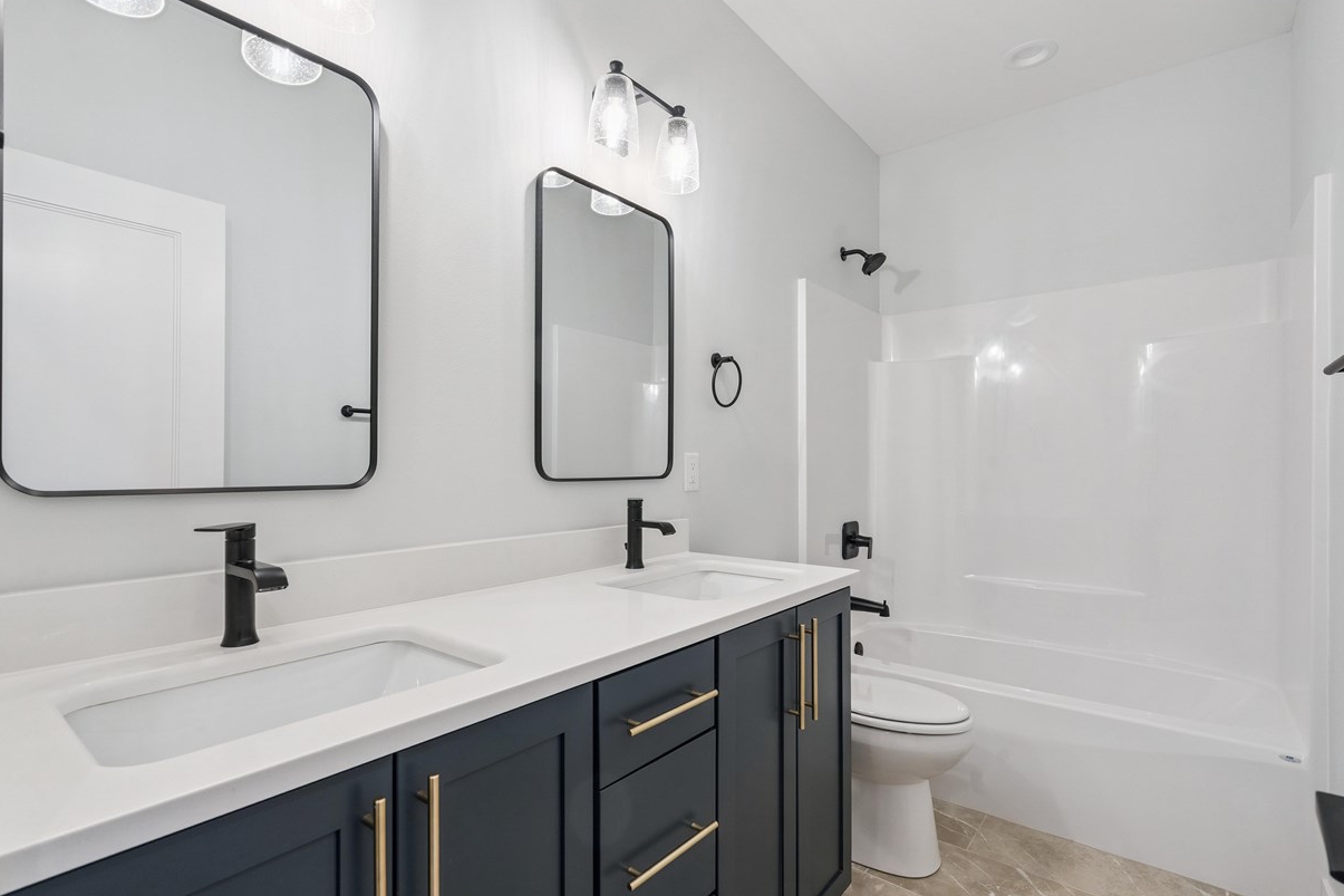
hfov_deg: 93.3
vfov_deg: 70.4
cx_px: 657
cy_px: 463
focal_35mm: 17
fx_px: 635
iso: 400
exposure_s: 1/20
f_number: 9
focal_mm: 16
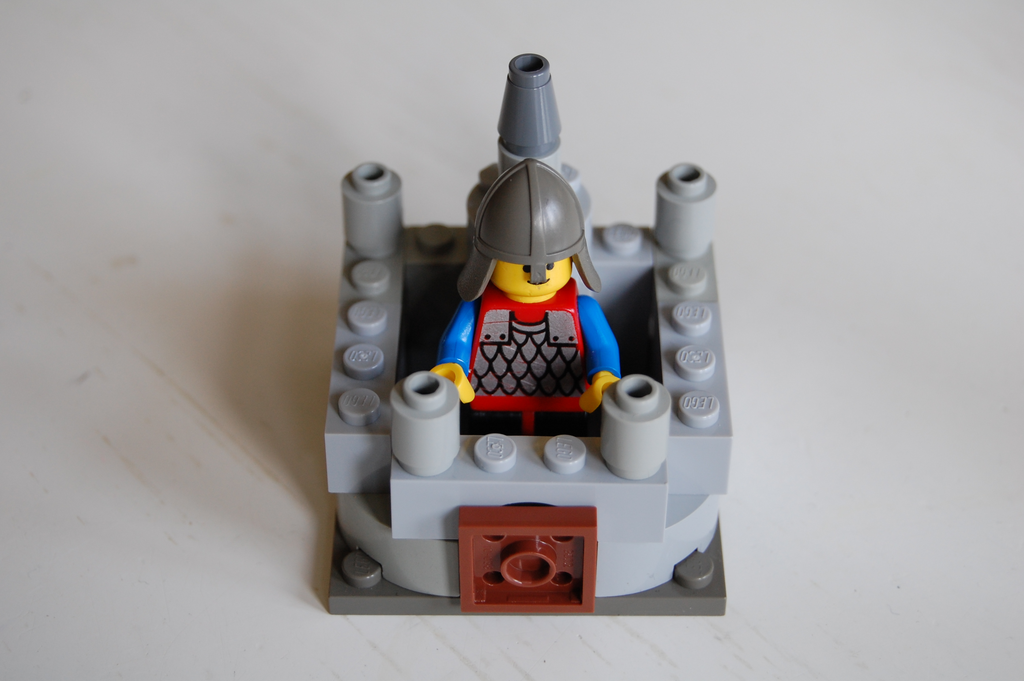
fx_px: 2345
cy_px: 340
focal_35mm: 82
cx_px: 512
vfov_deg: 16.5
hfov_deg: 24.6
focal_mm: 55
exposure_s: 1/40
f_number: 5.6
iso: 400
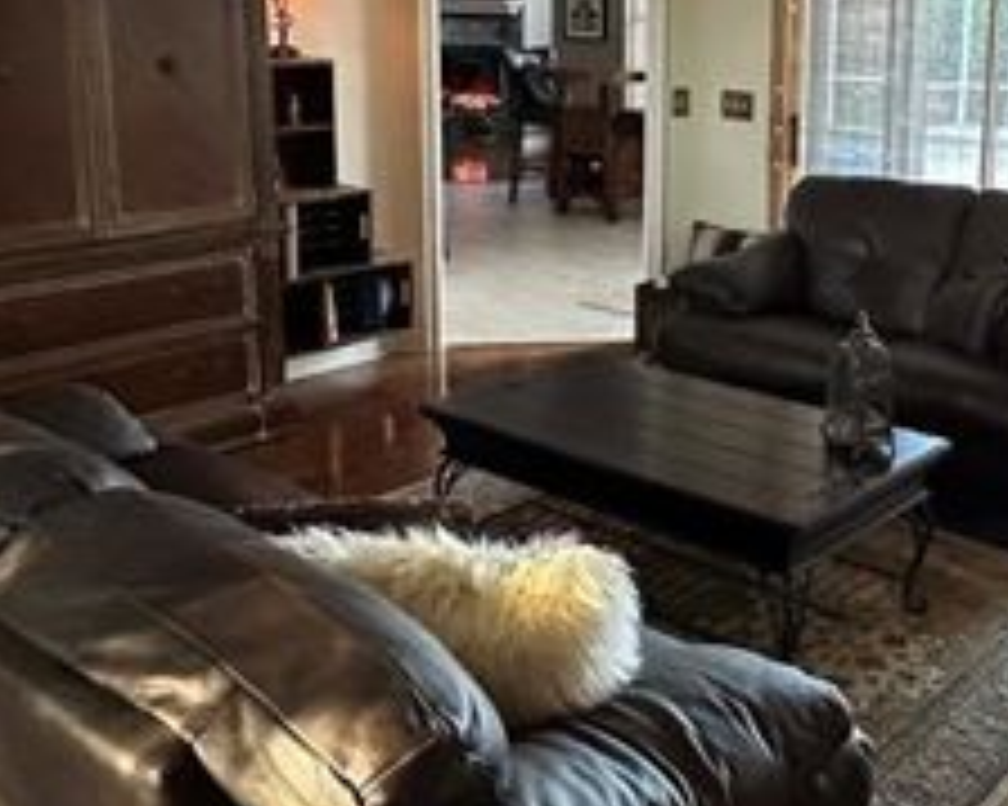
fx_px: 1282
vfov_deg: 34.4
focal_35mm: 43
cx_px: 713
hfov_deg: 42.0
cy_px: 239
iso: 1250
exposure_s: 1/40
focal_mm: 2.22
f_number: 2.2
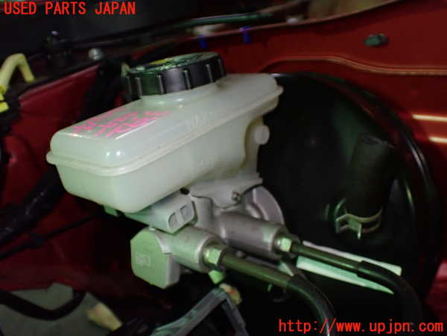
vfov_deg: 46.8
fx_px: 387
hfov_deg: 60.0
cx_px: 224
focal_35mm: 30
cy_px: 168
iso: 800
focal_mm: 5.4
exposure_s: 1/125
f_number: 2.3
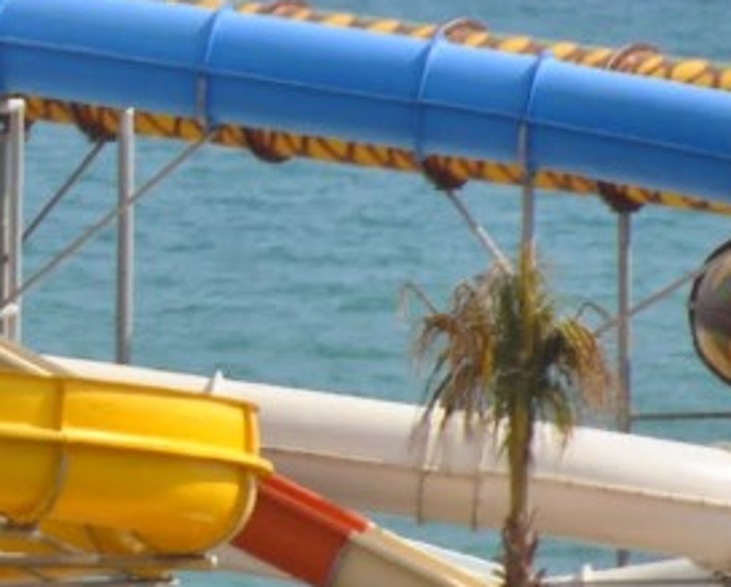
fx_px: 21788
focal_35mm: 1006
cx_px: -481
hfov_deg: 1.9
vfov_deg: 1.5
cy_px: 228
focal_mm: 170
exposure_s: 1/1250
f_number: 5.6
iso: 200
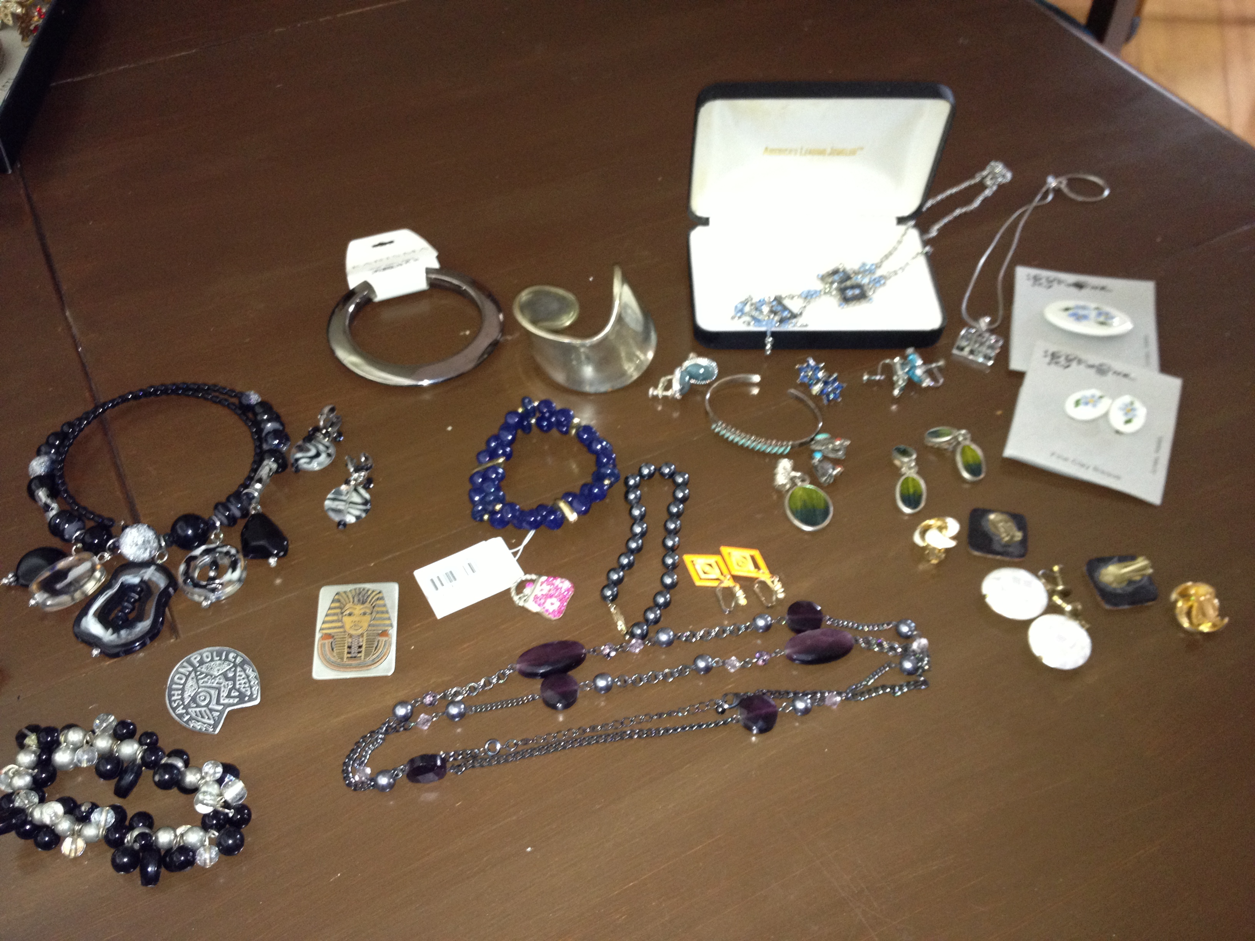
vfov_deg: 40.7
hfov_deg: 52.6
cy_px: 470
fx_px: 1269
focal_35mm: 35
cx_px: 628
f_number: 2.4
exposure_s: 1/20
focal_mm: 4.28
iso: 200
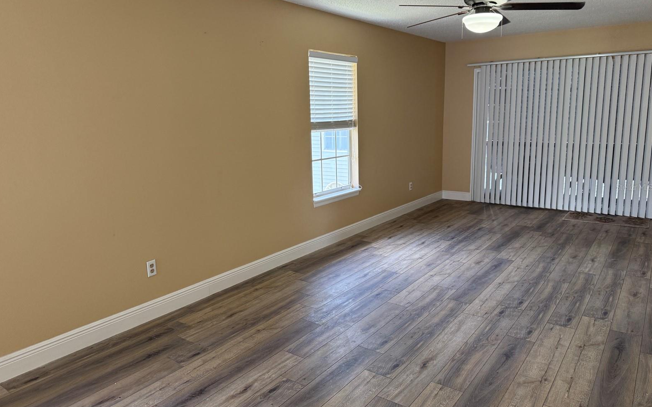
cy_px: 187
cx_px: 322
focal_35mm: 26
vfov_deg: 47.5
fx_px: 462
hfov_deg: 70.4
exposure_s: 1/120
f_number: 1.78
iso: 200
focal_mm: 6.76
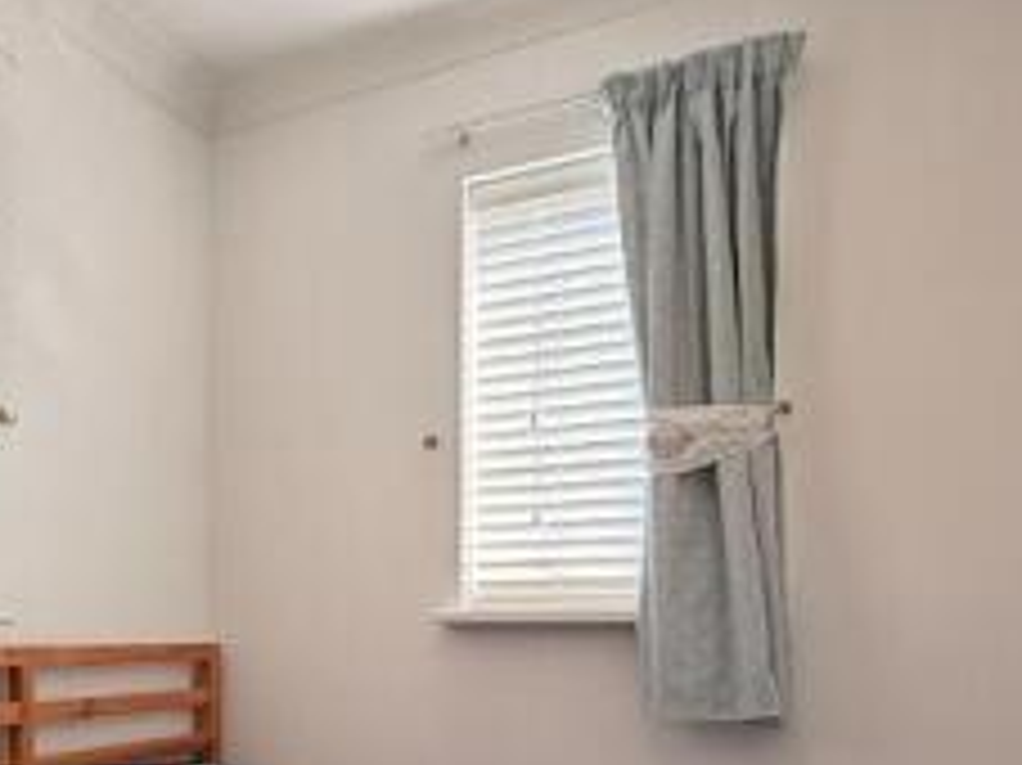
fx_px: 1062
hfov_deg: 49.8
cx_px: 290
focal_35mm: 36
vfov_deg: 37.8
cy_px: 641
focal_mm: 2.22
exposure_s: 1/121
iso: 160
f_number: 2.2
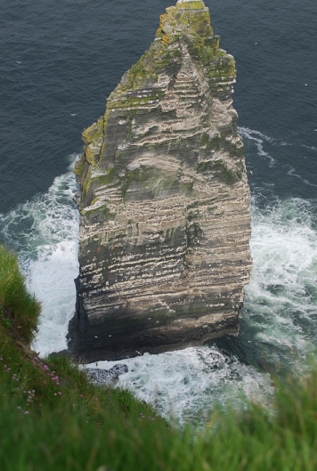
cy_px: 216
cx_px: 154
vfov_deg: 17.2
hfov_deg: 11.6
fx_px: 1561
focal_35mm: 119
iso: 125
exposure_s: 1/250
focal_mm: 70
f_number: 7.1
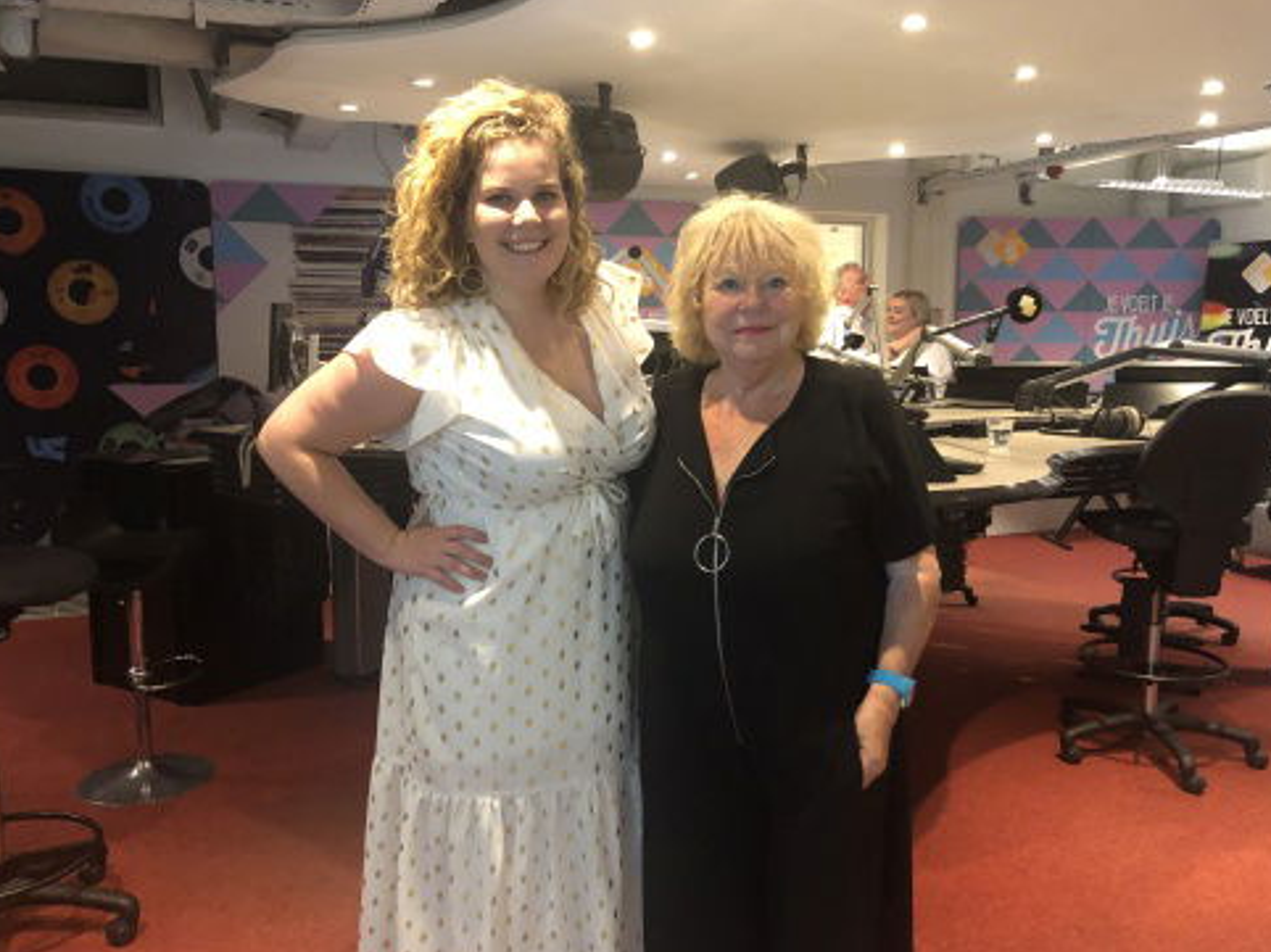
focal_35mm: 29
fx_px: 1064
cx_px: 633
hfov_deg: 61.7
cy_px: 484
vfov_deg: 48.2
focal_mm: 3.99
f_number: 1.8
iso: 80
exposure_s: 1/5
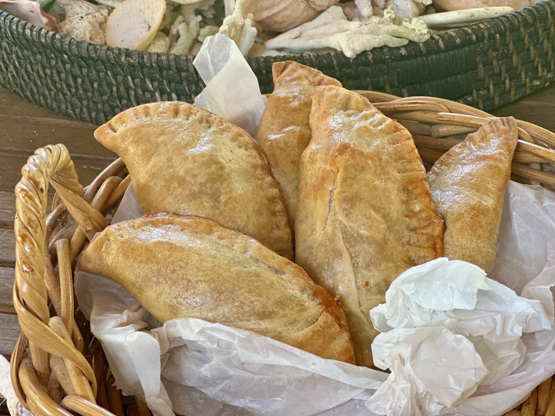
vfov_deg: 19.1
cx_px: 278
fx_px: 1235
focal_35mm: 77
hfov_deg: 25.3
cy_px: 208
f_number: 2.8
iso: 250
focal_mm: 9
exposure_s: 1/121
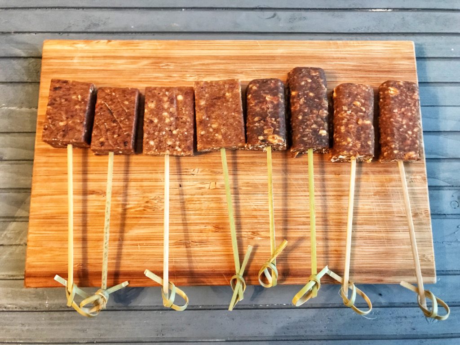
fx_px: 372
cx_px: 230
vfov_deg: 49.7
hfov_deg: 63.4
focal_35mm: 28
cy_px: 172
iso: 80
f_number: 1.8
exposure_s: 1/5
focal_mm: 3.99
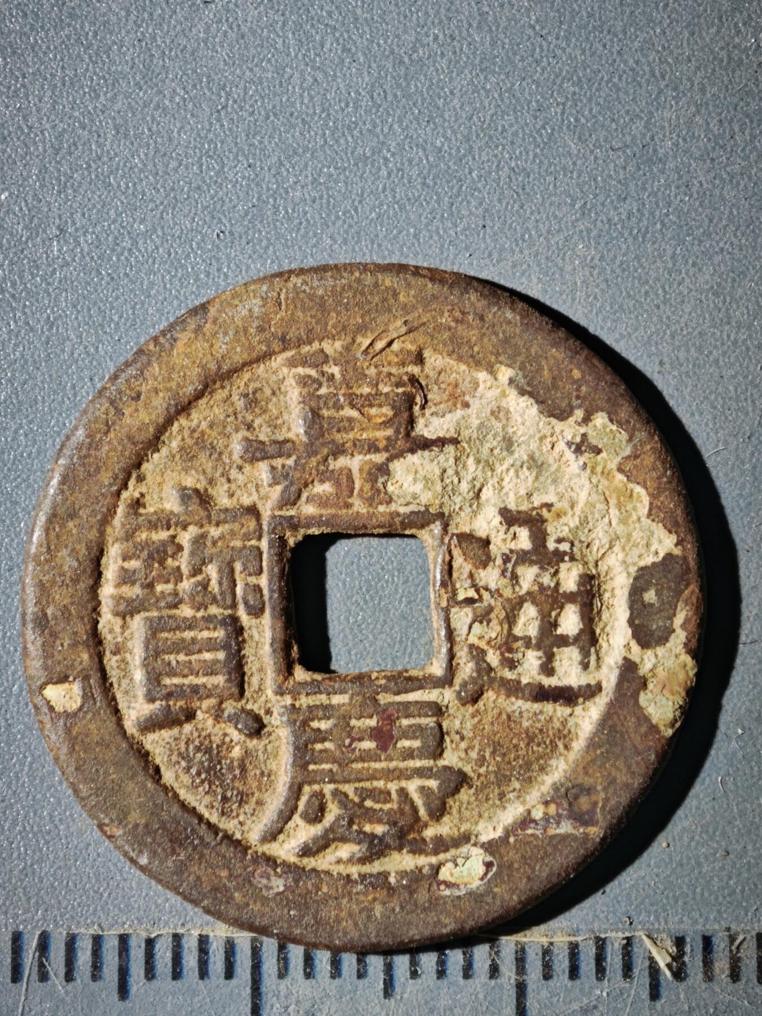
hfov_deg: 15.1
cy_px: 508
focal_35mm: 98
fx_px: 2876
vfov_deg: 20.0
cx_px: 381
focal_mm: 9
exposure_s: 1/100
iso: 160
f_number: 2
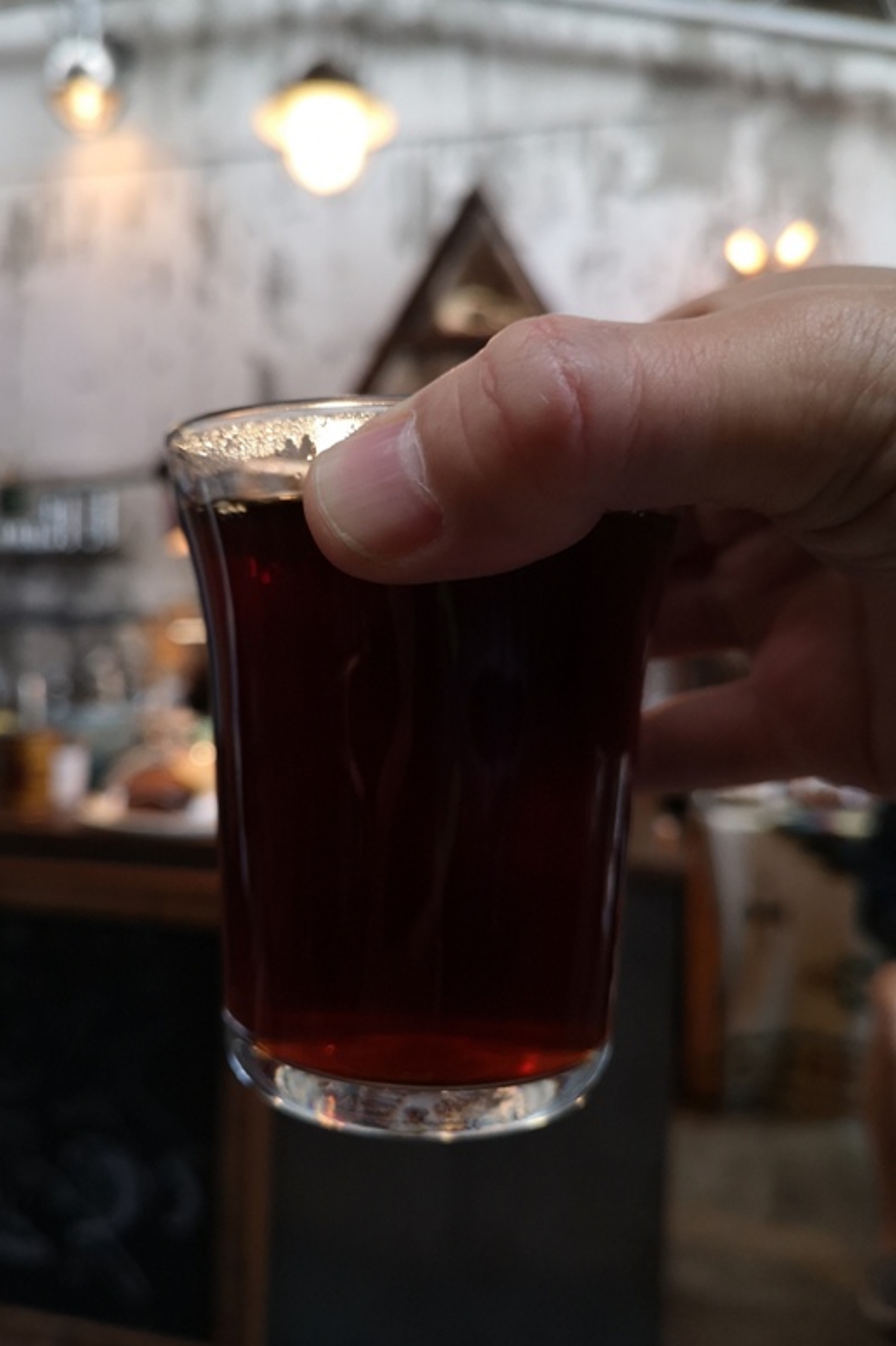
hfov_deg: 44.8
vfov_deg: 63.7
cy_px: 658
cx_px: 379
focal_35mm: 29
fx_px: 1084
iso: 400
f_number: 1.8
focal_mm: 3.95
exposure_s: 1/50
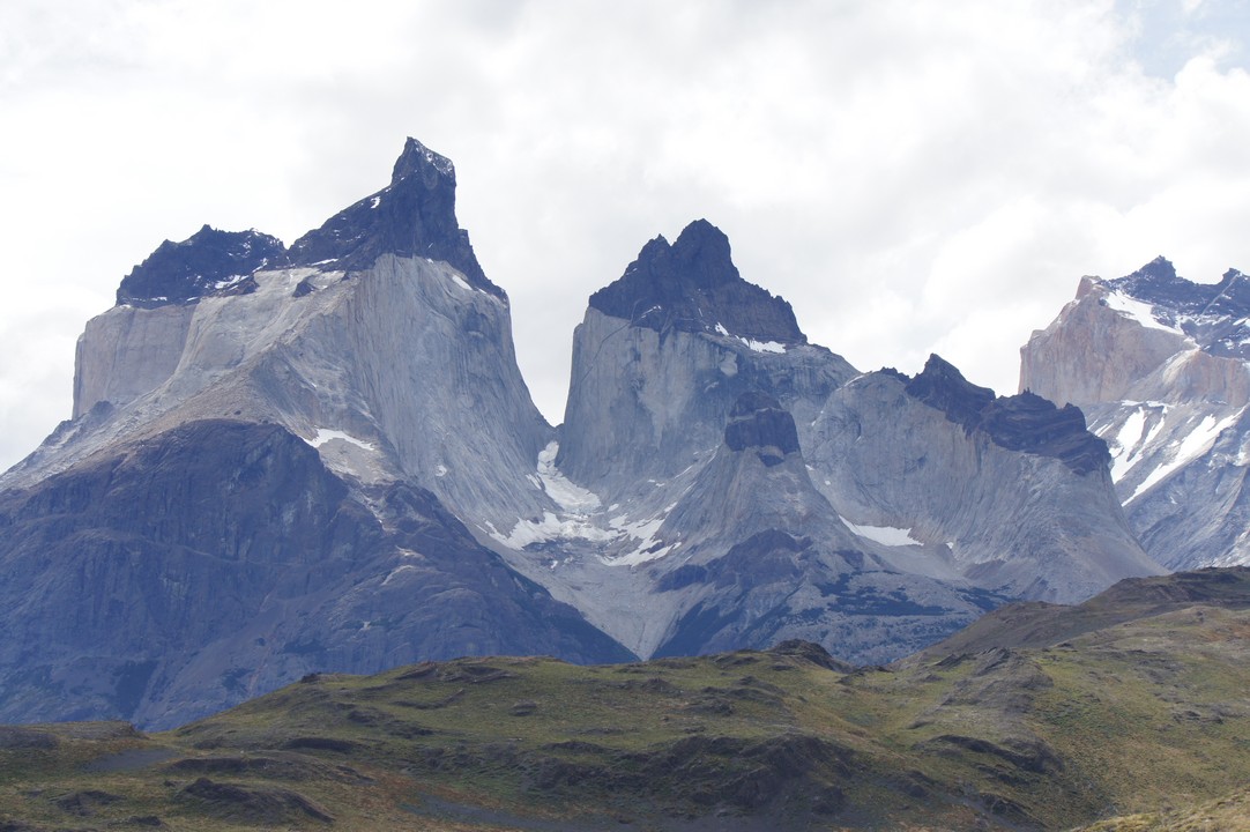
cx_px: 625
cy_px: 416
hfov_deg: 24.6
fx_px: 2863
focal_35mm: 82
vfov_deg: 16.5
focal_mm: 55
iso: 200
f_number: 8
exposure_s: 1/500
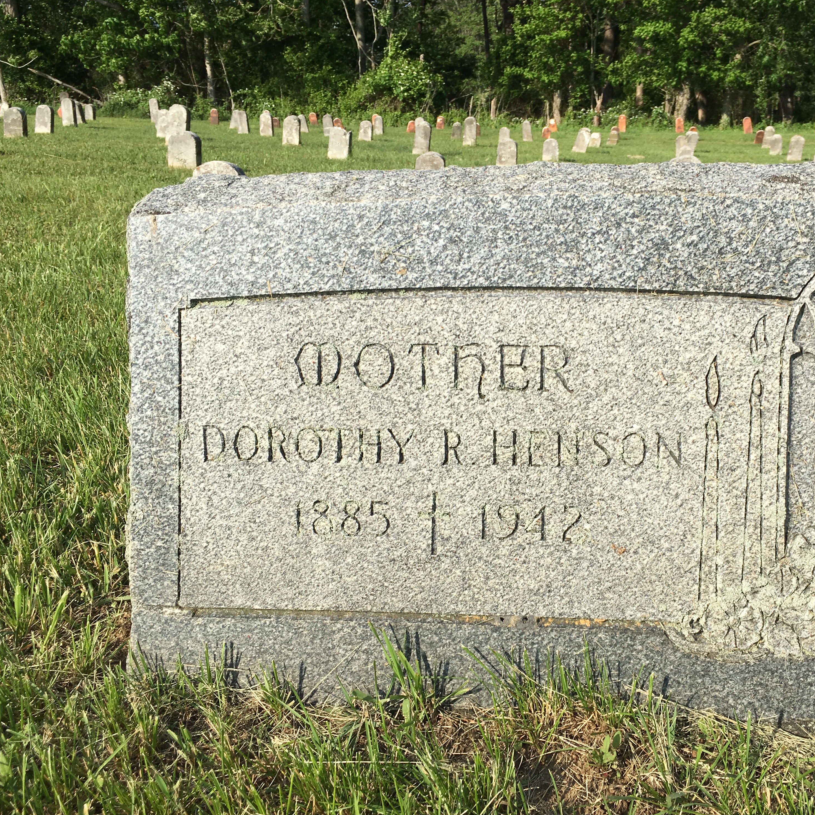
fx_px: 932
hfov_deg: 46.6
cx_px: 527
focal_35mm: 35
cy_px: 403
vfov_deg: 47.2
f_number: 2.2
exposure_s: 1/1832
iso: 25
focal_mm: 4.15
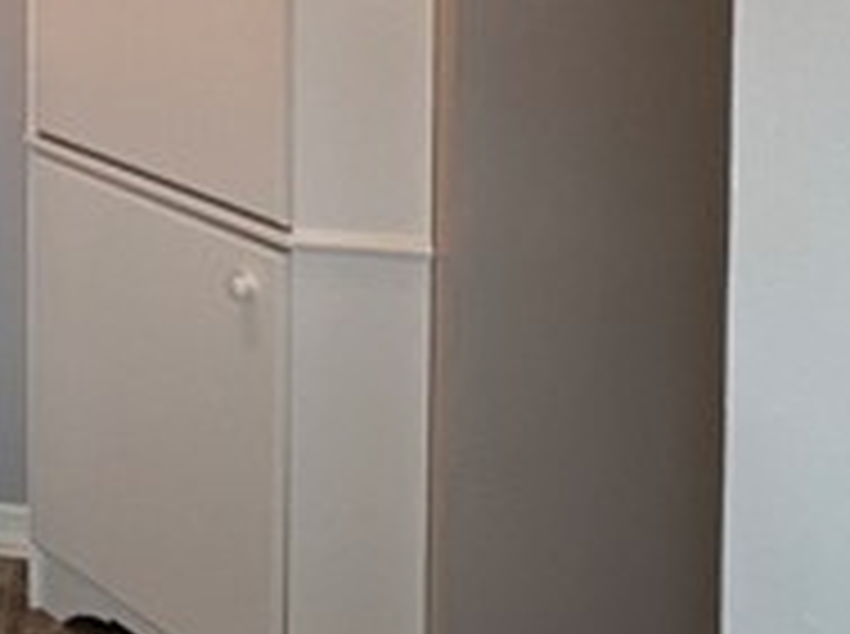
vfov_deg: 17.4
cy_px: -324
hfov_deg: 22.8
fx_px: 1863
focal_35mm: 76
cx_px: -270
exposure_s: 1/60
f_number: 2.2
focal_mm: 2.22
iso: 100
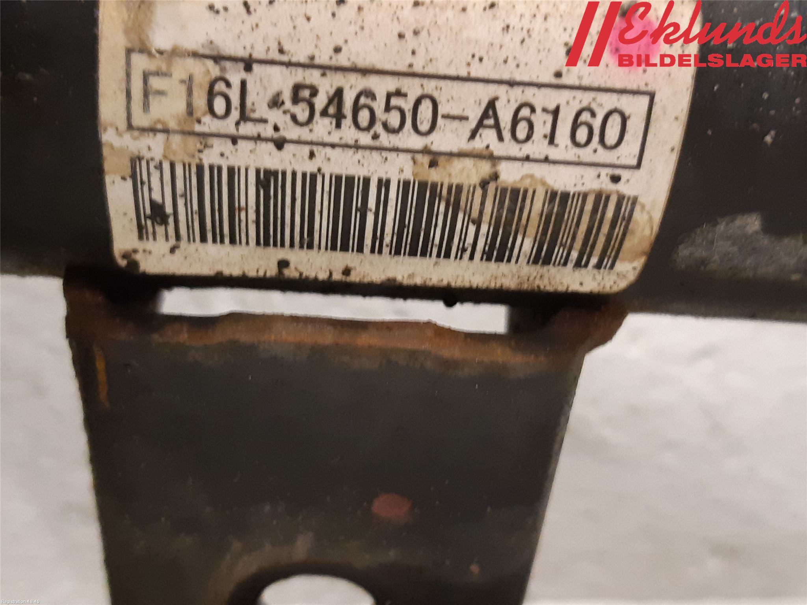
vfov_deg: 53.1
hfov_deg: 67.3
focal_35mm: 26
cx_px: 404
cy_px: 302
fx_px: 606
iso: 320
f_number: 1.7
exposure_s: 1/25
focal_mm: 3.93
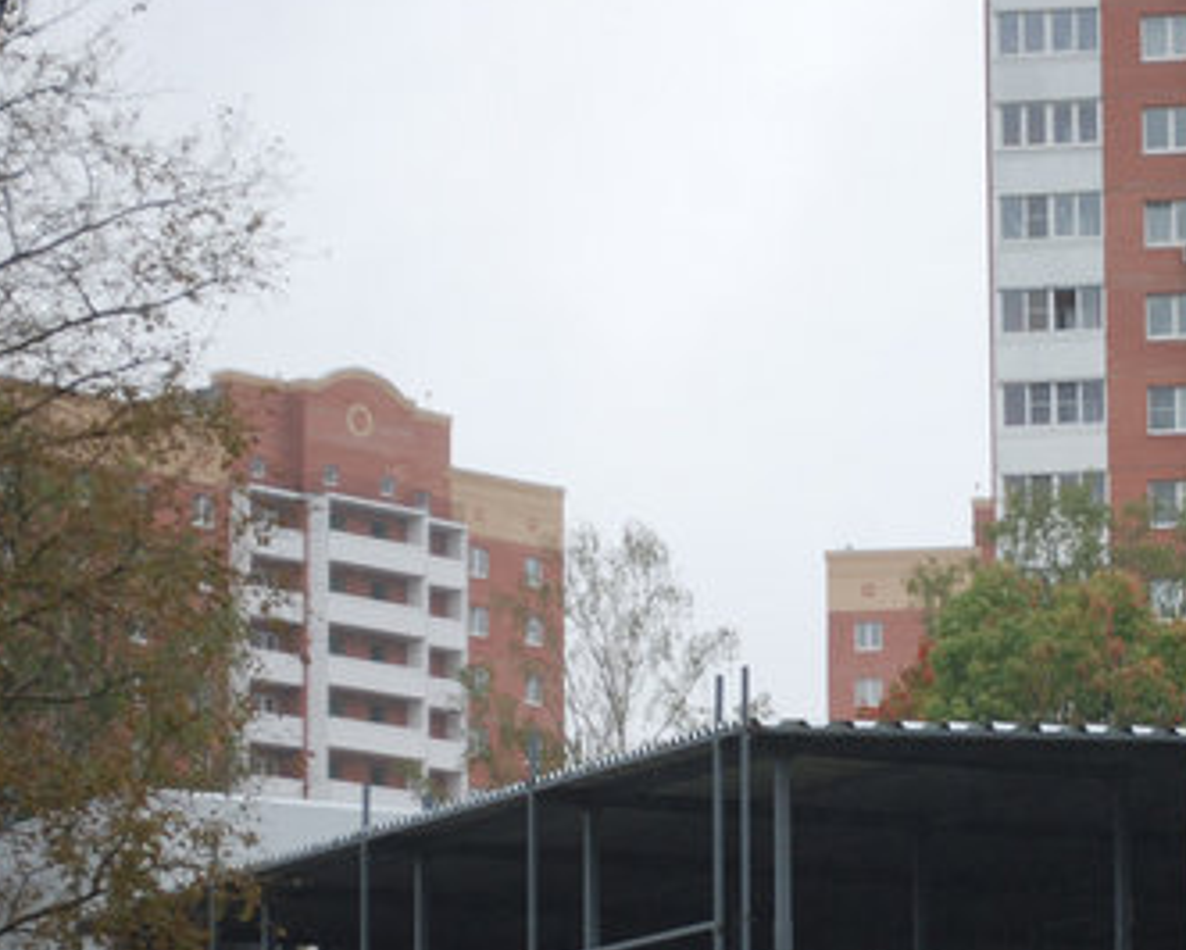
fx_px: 5901
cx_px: 975
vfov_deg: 9.2
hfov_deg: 11.4
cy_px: 811
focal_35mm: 168
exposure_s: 1/125
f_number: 5.6
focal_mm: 55
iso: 160
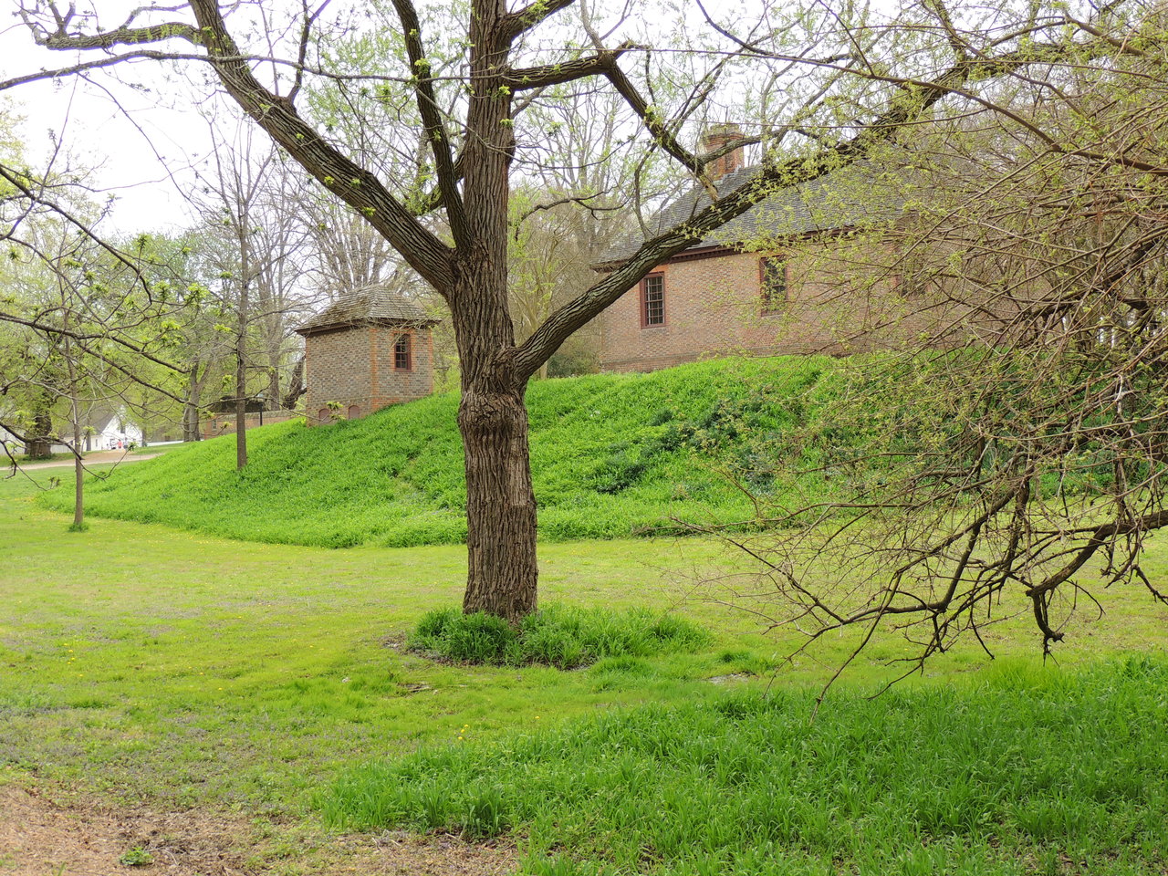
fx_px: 1451
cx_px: 584
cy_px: 438
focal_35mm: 43
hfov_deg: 43.9
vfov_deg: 33.6
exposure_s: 1/400
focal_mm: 7.6
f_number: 3.4
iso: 100
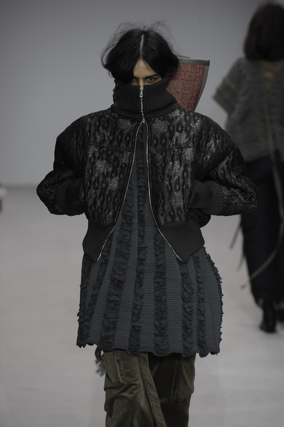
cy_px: 214
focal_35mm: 200
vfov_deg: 10.3
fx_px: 2370
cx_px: 142
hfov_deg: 6.9
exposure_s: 1/500
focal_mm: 200
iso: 1000
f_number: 5
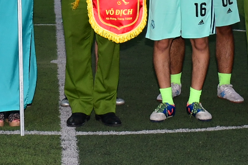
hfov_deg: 11.8
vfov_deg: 7.6
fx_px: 1199
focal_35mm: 174
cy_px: -171
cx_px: 111
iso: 640
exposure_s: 1/200
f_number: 4
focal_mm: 24
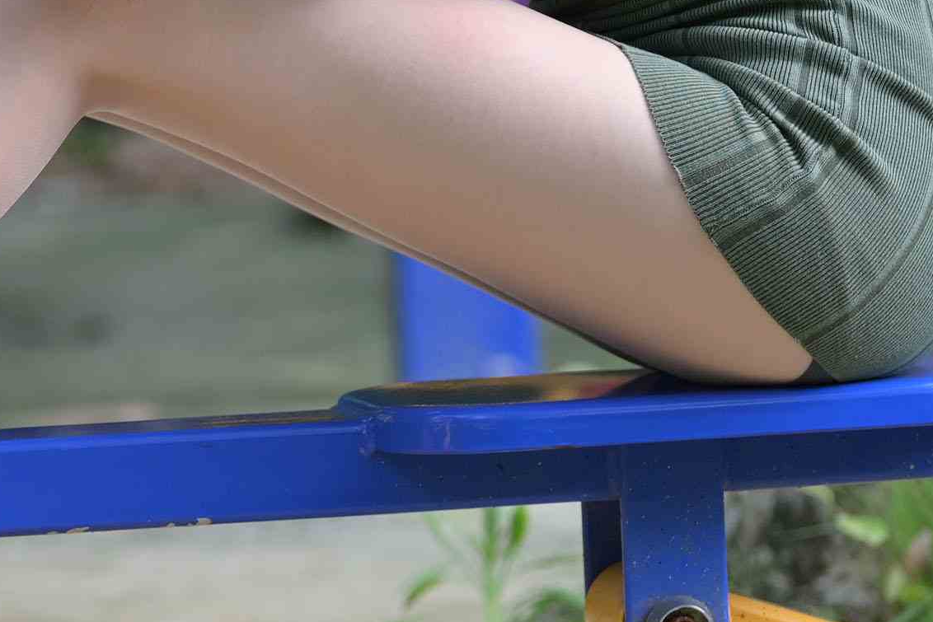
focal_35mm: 447
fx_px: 11585
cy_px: 45
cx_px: -28
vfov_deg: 3.1
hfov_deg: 4.6
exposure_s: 1/400
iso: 160
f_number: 2.8
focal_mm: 110
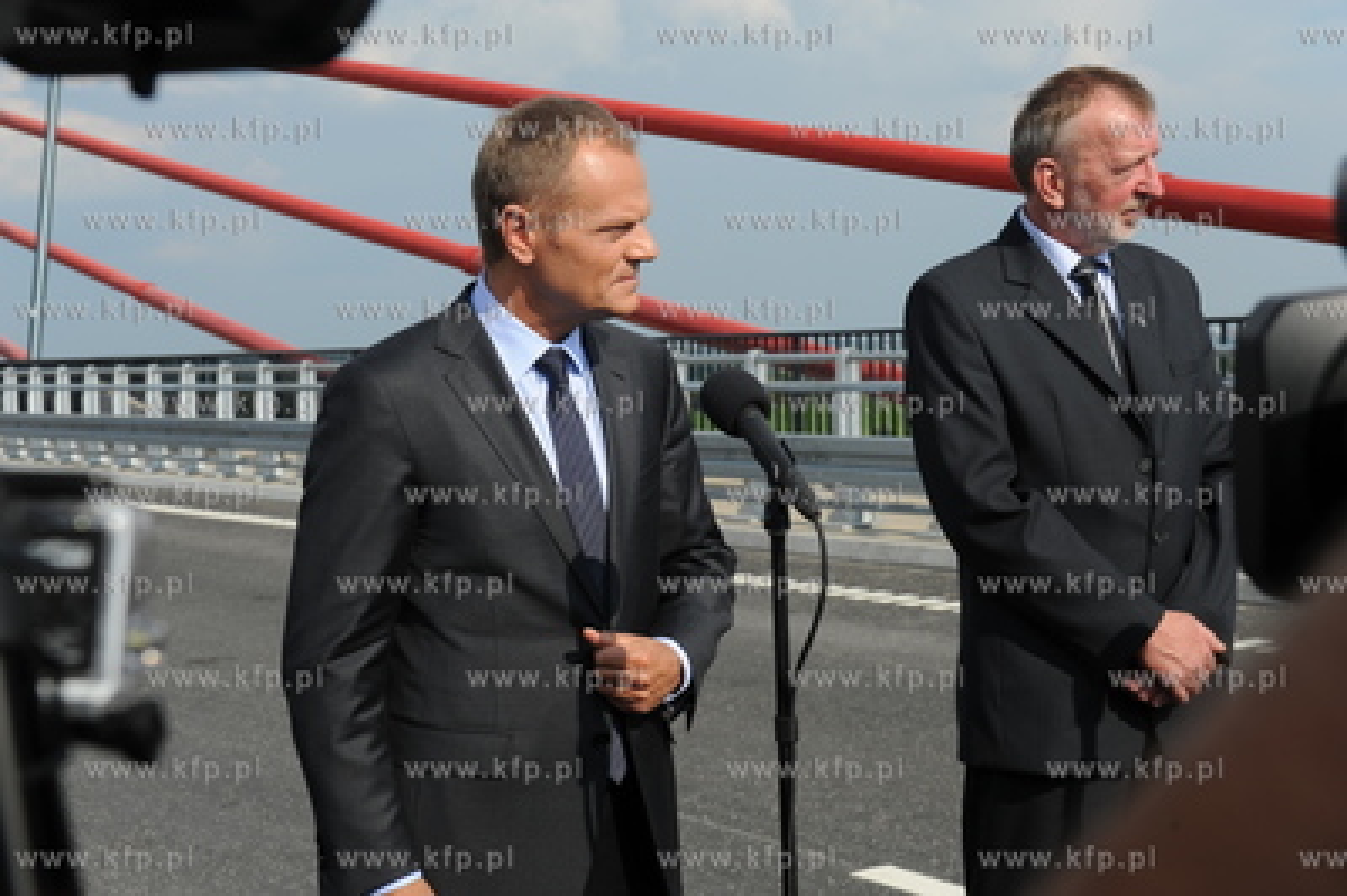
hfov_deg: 33.4
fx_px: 2243
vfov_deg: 22.6
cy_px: 448
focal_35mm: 60
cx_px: 674
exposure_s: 1/400
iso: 200
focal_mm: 60
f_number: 10
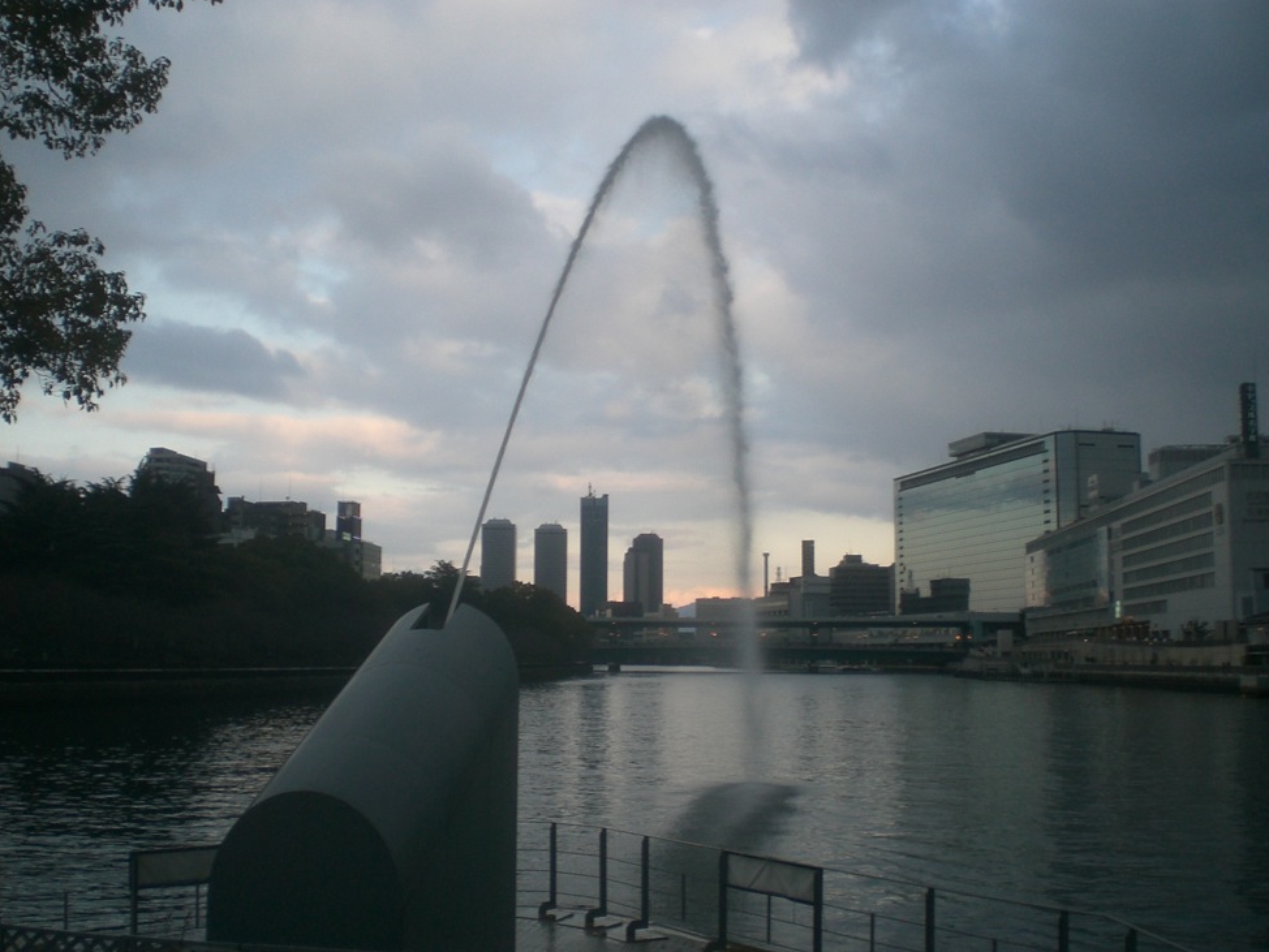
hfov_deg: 47.9
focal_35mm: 39
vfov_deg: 36.8
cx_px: 637
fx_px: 1430
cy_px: 482
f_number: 3.1
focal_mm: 6.3
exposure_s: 1/125
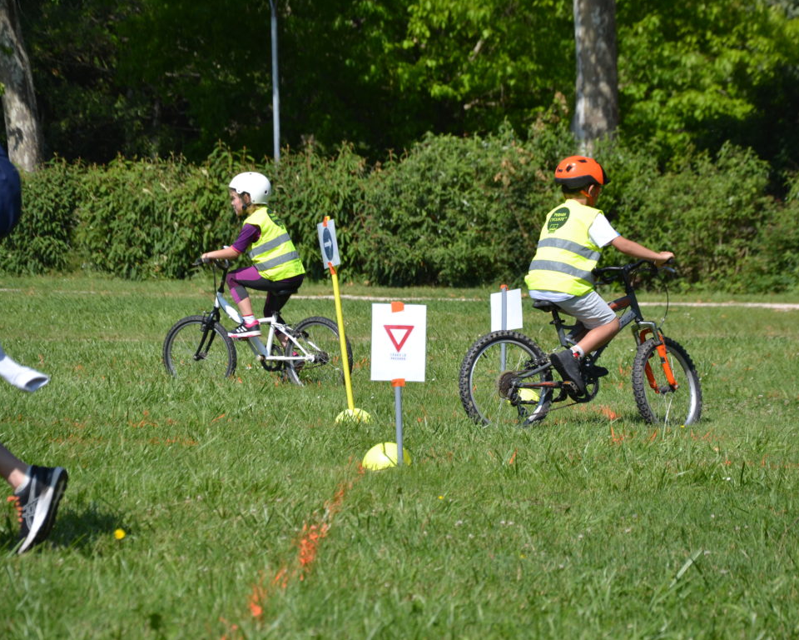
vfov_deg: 8.7
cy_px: 319
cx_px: 441
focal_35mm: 179
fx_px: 4223
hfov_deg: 10.8
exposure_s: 1/1250
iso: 400
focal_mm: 105
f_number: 5.6
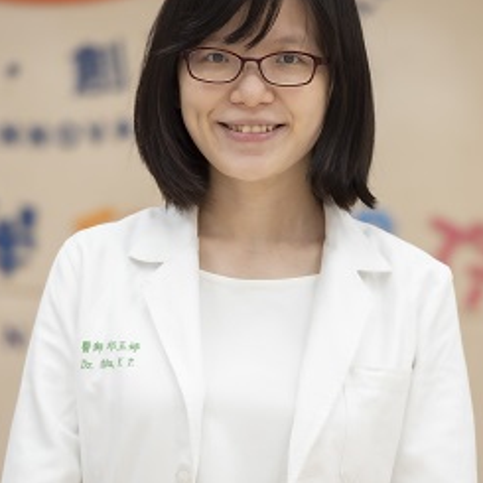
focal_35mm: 296
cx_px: 246
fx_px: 4673
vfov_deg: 5.9
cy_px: 267
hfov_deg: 5.9
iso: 800
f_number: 3.5
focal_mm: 190
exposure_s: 1/160
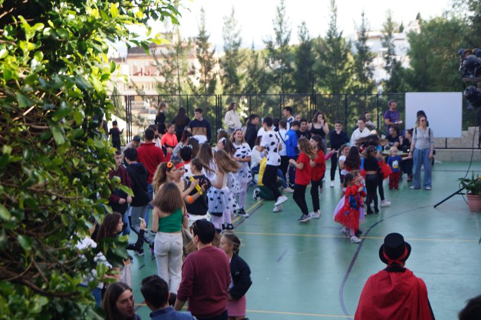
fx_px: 901
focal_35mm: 68
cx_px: 240
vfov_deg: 20.1
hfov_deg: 29.9
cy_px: 160
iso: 100
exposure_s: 1/80
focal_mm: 45
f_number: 6.3
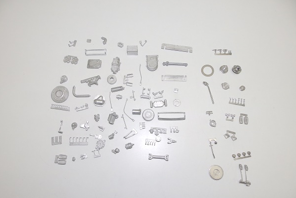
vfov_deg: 55.0
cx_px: 148
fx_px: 189
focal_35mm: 23
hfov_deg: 76.1
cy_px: 107
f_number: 3.4
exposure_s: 1/160
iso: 80
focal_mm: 4
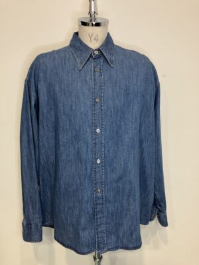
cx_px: 100
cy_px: 132
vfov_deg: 63.4
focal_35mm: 28
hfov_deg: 49.7
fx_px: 215
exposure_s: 1/50
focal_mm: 3.99
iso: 100
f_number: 1.8
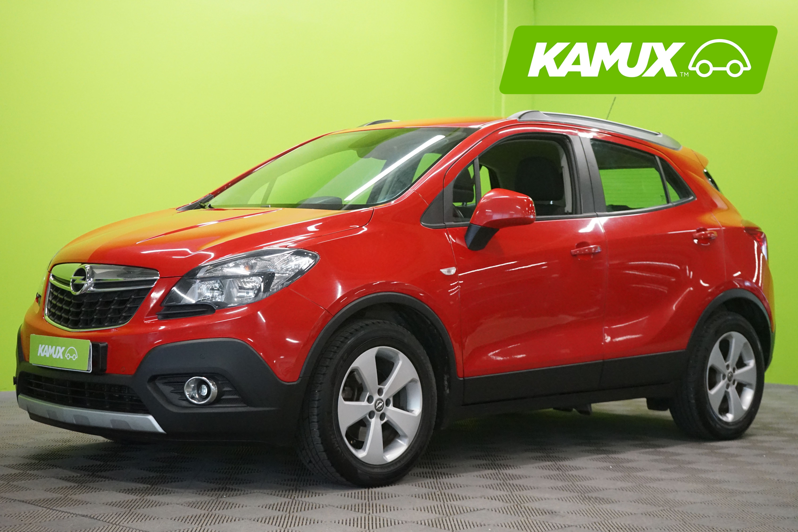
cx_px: 399
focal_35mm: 64
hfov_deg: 31.4
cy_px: 266
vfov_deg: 21.2
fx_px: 1419
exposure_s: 1/320
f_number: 5.6
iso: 6400
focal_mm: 64
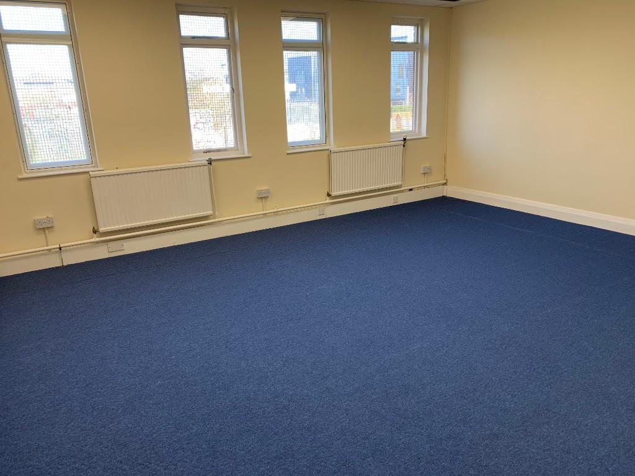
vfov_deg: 53.1
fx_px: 477
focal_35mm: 26
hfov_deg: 67.3
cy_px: 238
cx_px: 318
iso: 64
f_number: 1.8
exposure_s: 1/121
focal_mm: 4.25
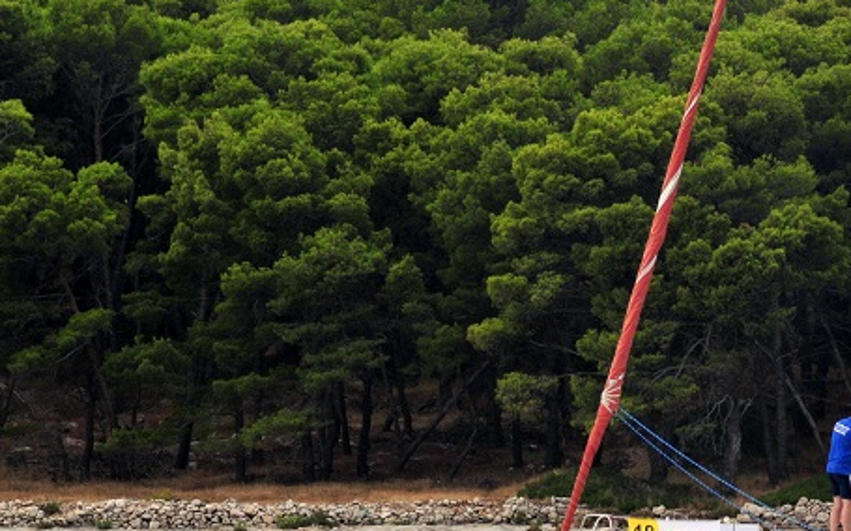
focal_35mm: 671
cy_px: 259
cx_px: 805
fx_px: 15556
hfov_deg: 3.1
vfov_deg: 2.0
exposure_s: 1/320
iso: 320
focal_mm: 200
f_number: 9
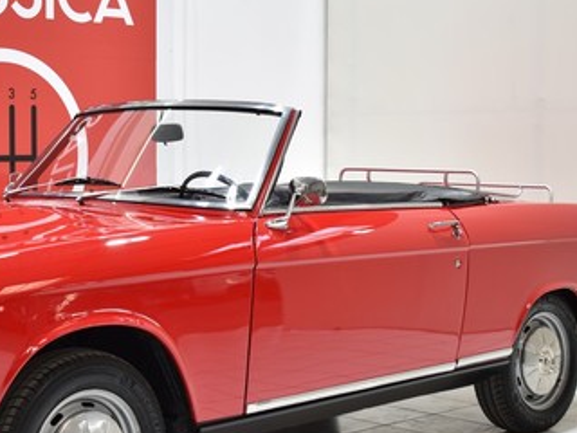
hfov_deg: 25.1
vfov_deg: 19.2
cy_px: 253
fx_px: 1281
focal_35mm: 77
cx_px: 151
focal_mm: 31
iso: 100
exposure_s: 1/20
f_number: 4.2
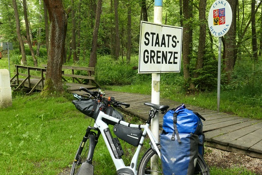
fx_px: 255
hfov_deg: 54.4
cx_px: 131
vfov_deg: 37.8
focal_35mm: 35
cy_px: 88
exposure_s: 1/15
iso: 800
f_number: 8
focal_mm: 12.8
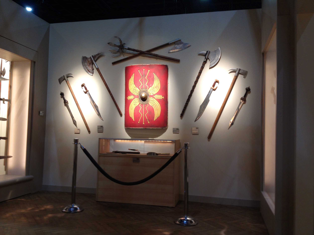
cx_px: 157
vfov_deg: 40.7
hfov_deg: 52.6
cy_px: 118
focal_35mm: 35
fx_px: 317
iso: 50
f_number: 2.4
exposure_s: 1/24
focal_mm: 4.28
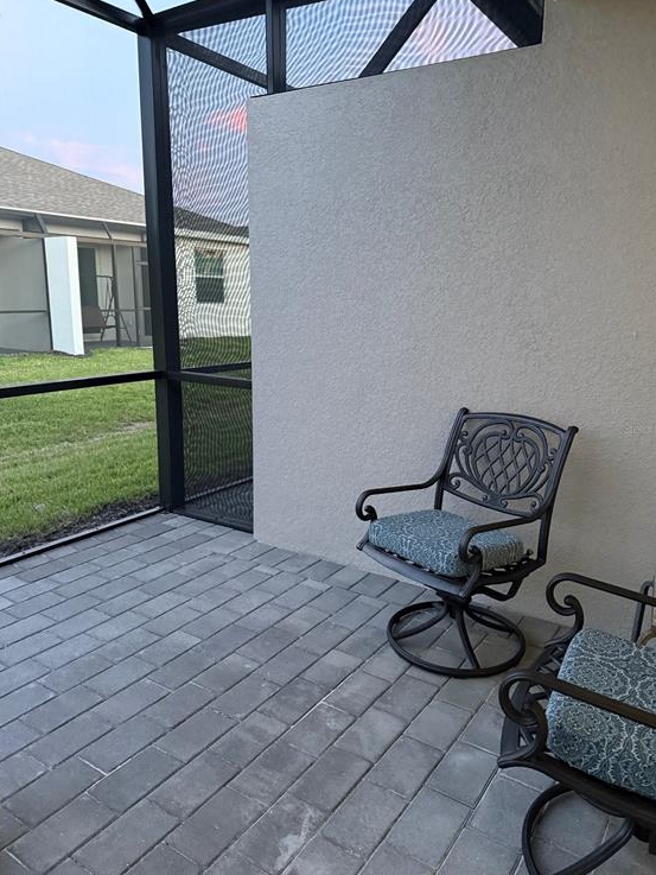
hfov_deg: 54.9
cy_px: 429
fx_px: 632
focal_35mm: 25
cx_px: 336
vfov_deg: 69.4
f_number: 1.78
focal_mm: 6.76
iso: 1000
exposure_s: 1/40
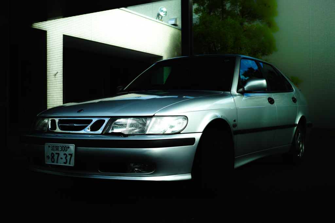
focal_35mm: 45
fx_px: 419
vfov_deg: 29.8
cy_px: 112
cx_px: 168
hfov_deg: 43.6
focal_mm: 30
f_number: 2.8
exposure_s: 1/1250
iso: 400
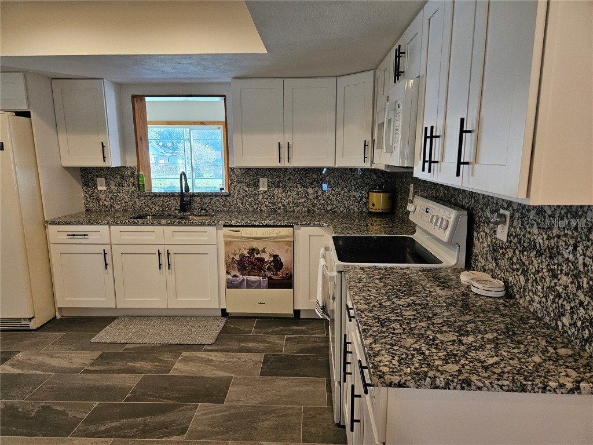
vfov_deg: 58.9
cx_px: 296
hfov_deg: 73.9
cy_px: 222
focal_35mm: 23
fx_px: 394
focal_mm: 5.4
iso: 250
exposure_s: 1/120
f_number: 1.8
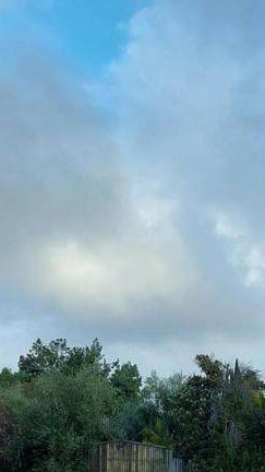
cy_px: 511
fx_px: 775
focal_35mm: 62
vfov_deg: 30.5
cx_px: 225
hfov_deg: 19.2
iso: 40
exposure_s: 1/398
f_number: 1.8
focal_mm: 5.23
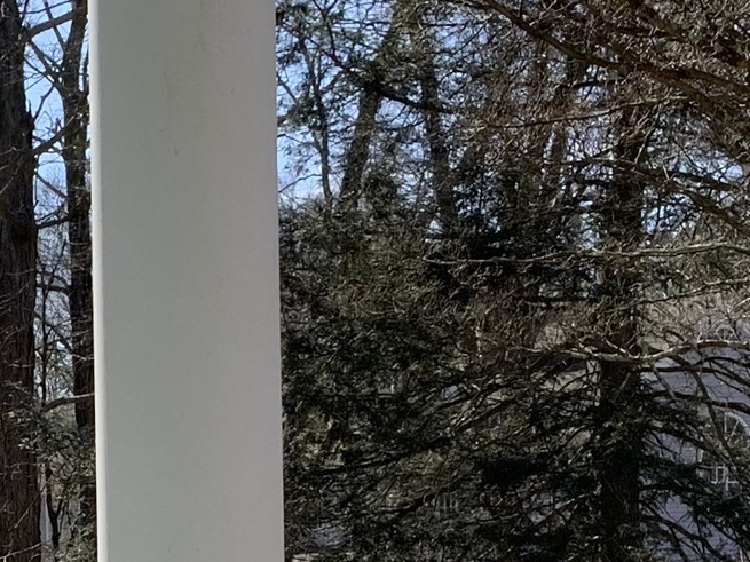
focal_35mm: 136
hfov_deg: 14.4
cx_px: 62
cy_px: 706
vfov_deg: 10.7
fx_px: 2946
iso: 16
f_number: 1.8
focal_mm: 3
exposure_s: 1/962
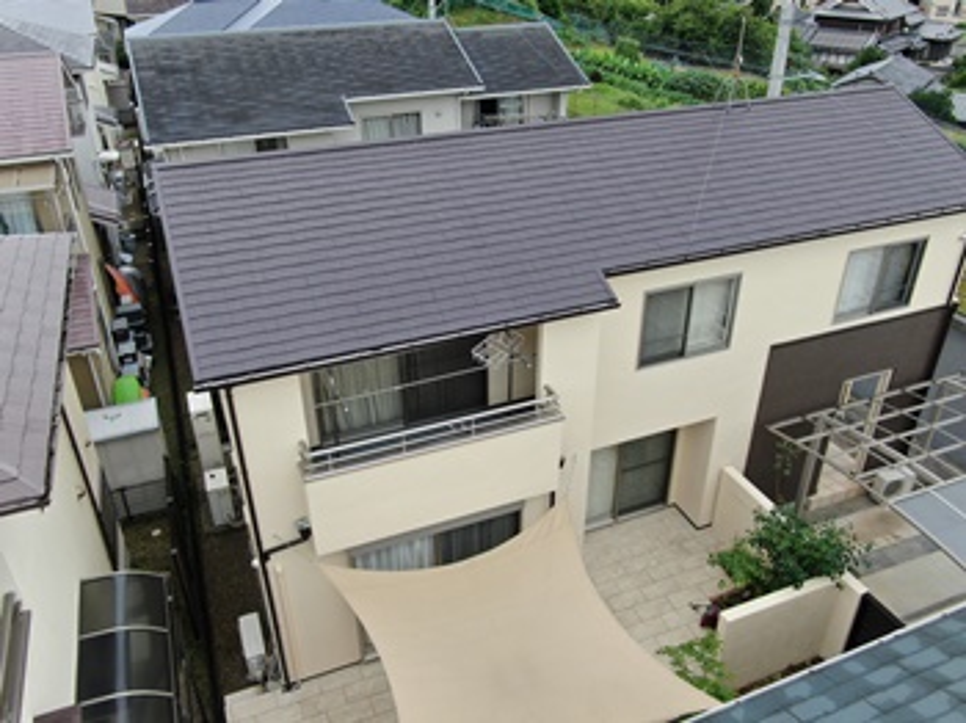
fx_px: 809
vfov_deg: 48.2
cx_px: 483
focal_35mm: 29
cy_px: 362
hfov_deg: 61.7
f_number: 3
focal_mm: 5
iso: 110
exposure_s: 1/120
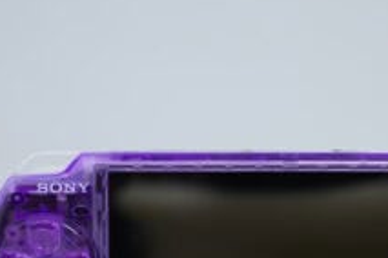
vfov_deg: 10.7
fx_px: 1369
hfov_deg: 16.1
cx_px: 291
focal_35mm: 127
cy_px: 263
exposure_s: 1/20
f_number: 4.5
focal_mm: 45
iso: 200
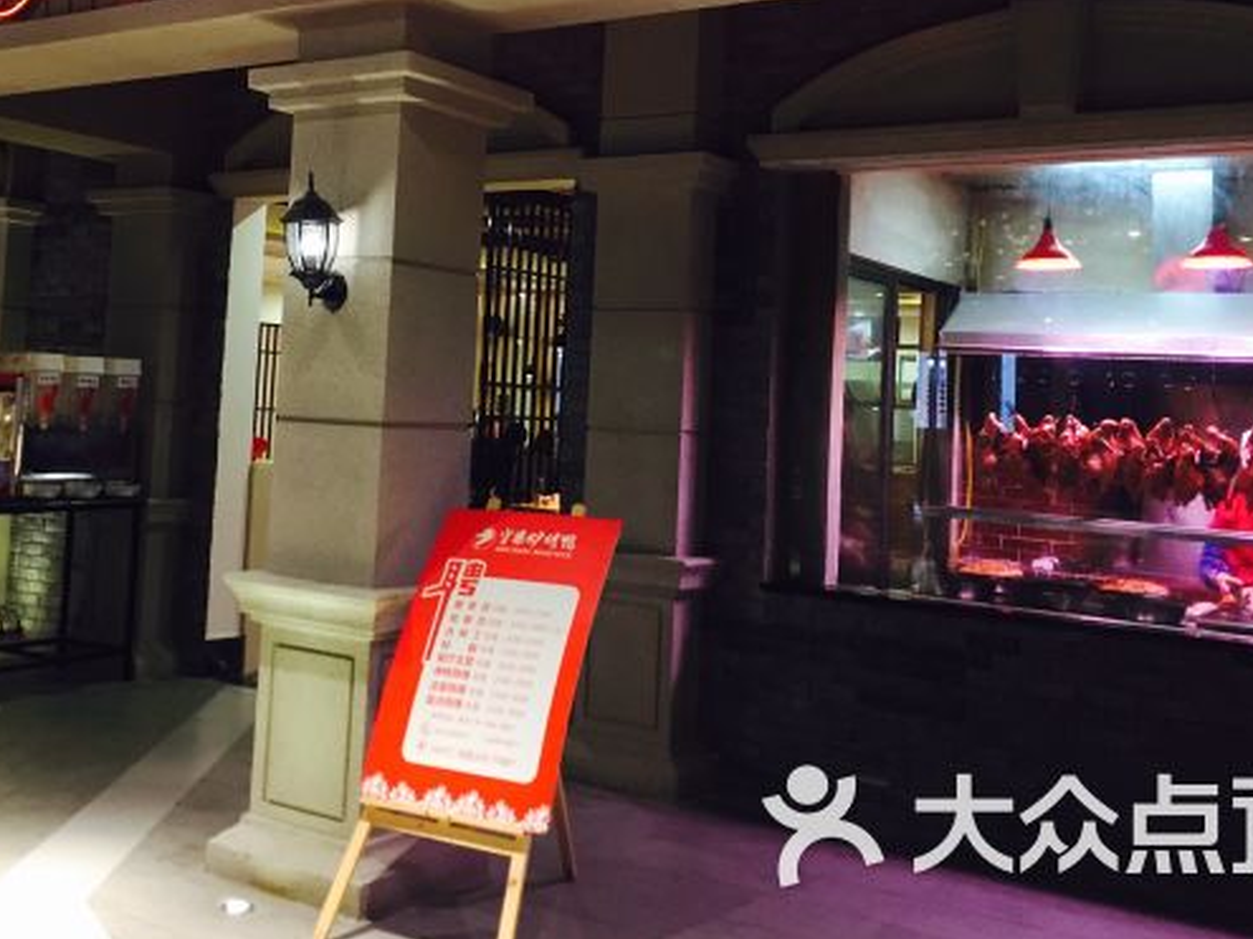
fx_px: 1484
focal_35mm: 41
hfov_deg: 45.6
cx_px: 511
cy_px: 292
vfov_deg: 34.7
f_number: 2.2
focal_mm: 4.15
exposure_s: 1/33
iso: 160
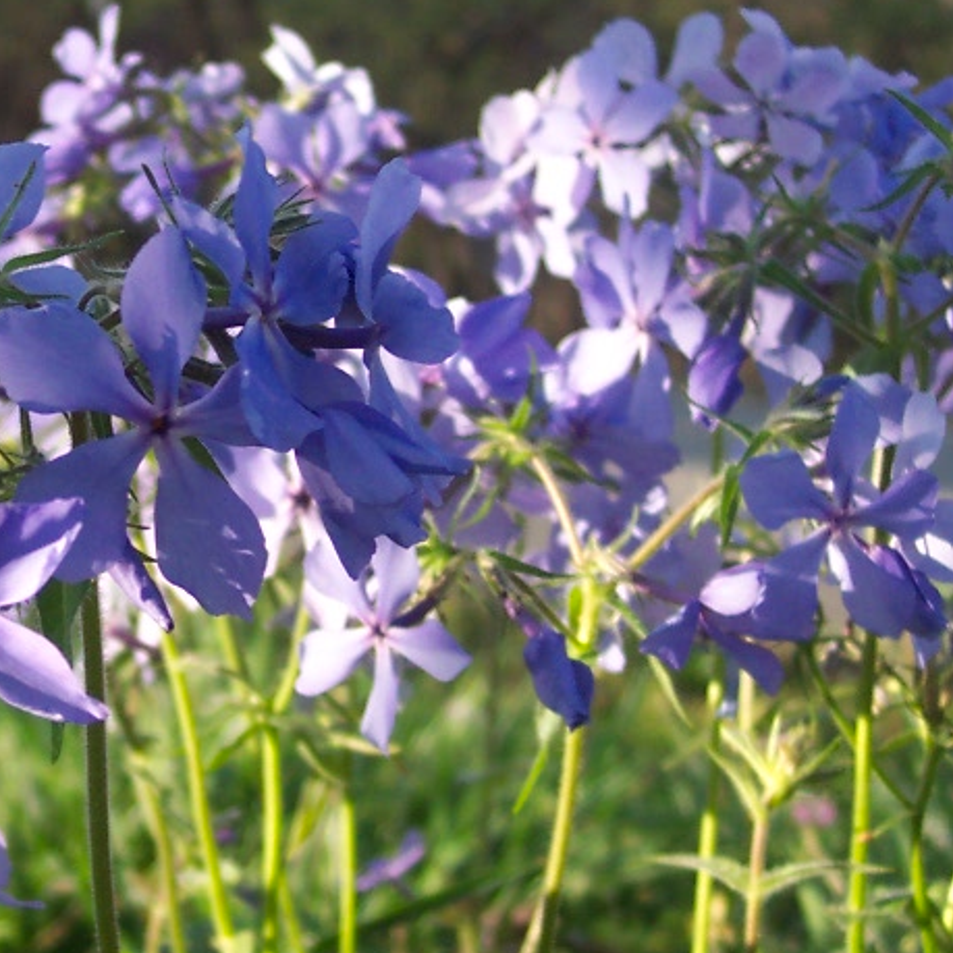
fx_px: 2367
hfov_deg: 22.5
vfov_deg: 22.7
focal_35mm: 76
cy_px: 594
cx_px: 208
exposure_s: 1/700
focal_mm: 8
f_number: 2.8
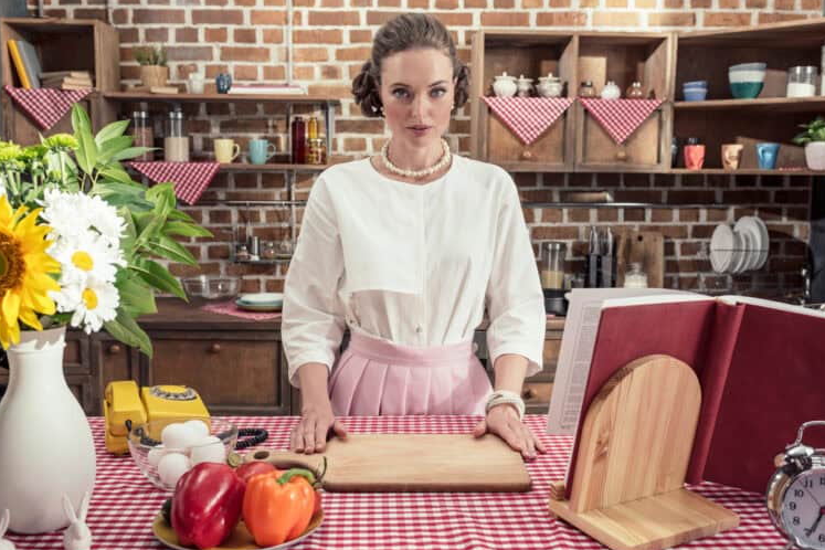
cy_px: 280
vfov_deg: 36.9
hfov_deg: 53.1
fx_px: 825
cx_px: 414
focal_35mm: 36
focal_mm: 35
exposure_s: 1/200
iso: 200
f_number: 5.6
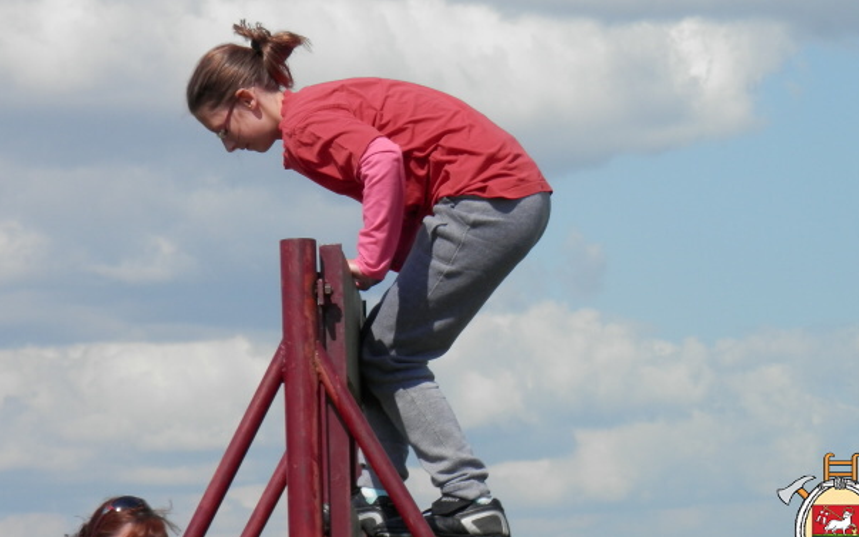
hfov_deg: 9.5
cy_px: 257
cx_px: 382
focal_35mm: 220
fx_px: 5151
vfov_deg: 6.0
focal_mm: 30.2
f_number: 5.7
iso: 80
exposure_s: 1/500
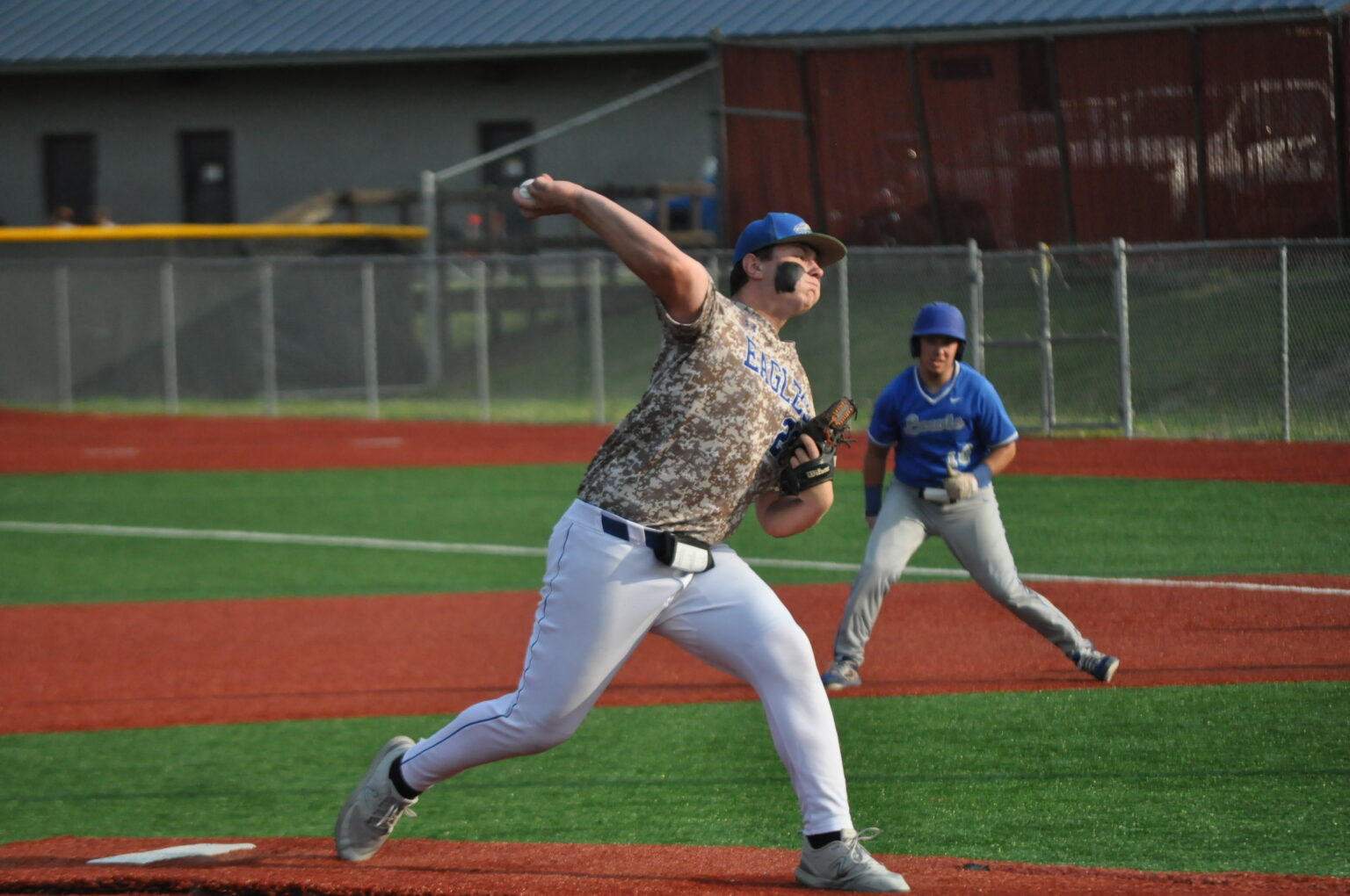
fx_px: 11236
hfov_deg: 6.9
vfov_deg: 4.6
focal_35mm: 300
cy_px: 448
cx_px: 675
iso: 1250
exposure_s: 1/4000
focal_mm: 200
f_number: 5.6
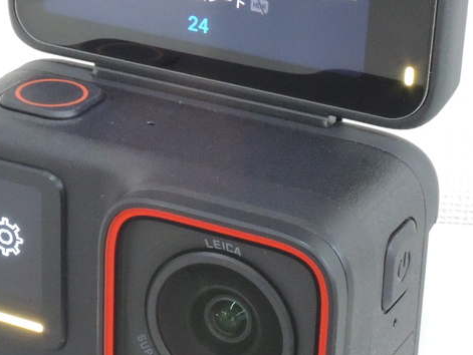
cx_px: 188
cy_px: 138
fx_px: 1914
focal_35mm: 140
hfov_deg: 14.1
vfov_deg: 10.6
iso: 800
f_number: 8
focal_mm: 9.9
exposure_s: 1/10
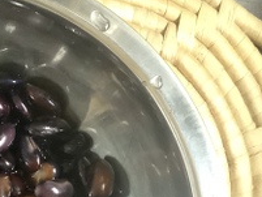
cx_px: 12
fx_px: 560
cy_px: 189
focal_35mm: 74
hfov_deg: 25.3
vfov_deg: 19.4
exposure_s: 1/17
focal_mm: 3.3
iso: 800
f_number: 2.4
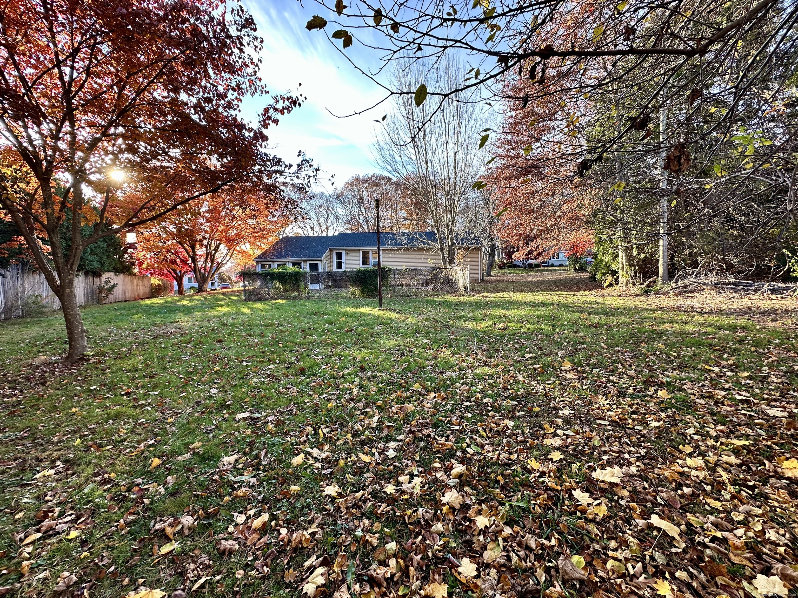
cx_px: 399
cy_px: 299
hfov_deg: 102.1
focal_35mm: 14
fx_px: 323
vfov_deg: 85.7
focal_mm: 2.22
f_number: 2.2
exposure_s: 1/149
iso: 40
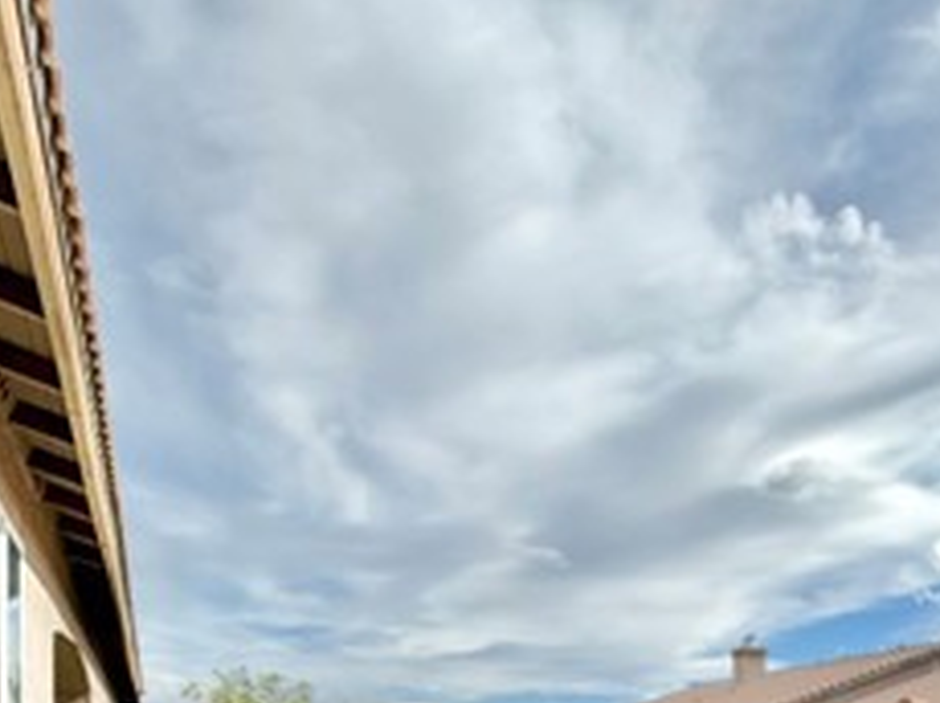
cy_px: 777
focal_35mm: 39
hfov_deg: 45.2
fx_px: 1058
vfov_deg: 32.3
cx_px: 768
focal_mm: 2.22
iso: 32
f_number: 2.2
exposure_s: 1/820
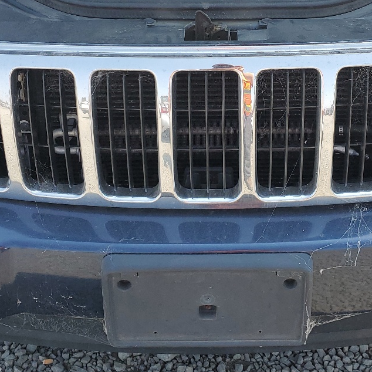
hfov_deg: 29.5
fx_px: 705
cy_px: 92
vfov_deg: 29.1
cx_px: 224
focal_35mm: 58
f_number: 1.5
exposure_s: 1/1111
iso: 50
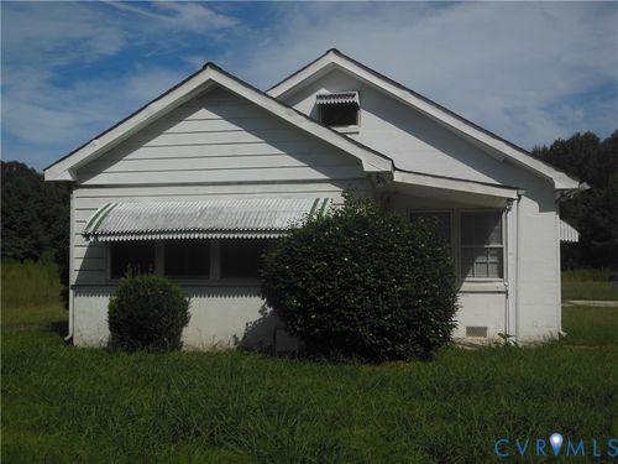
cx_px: 309
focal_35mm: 38
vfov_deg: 37.7
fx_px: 678
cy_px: 232
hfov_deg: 49.0
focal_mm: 6.8
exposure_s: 1/1000
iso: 125
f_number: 7.2
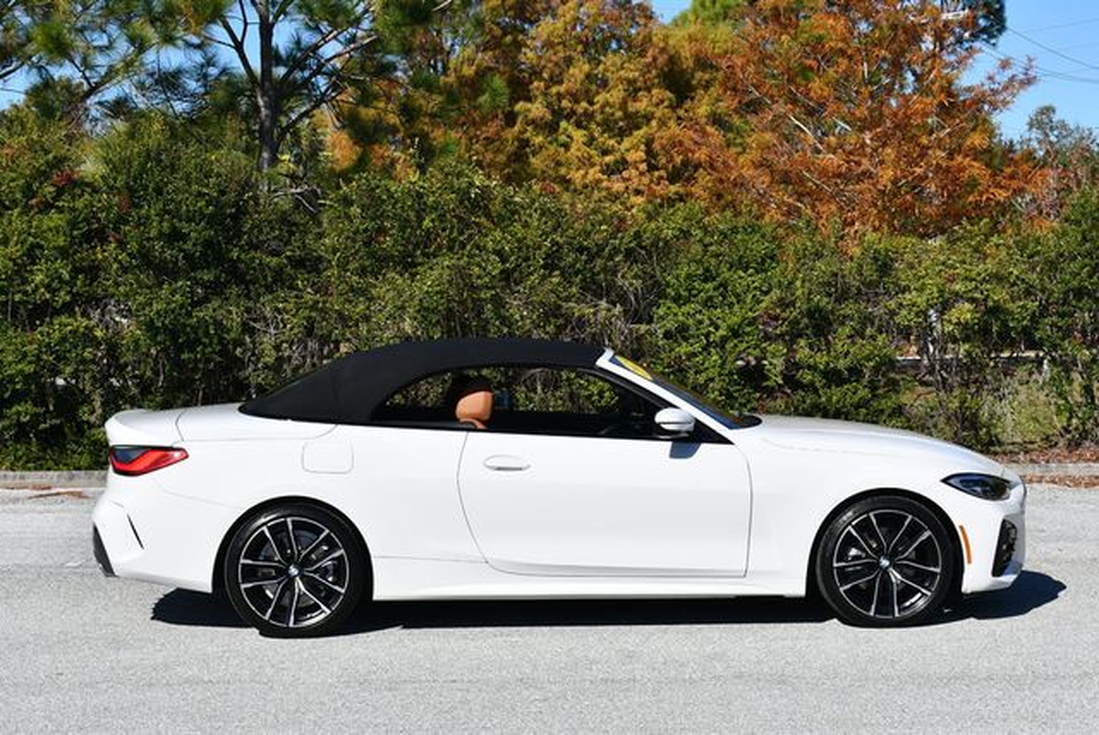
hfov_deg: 28.0
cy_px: 368
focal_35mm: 72
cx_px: 550
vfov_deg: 19.0
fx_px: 2200
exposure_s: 1/320
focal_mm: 36
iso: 100
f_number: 9
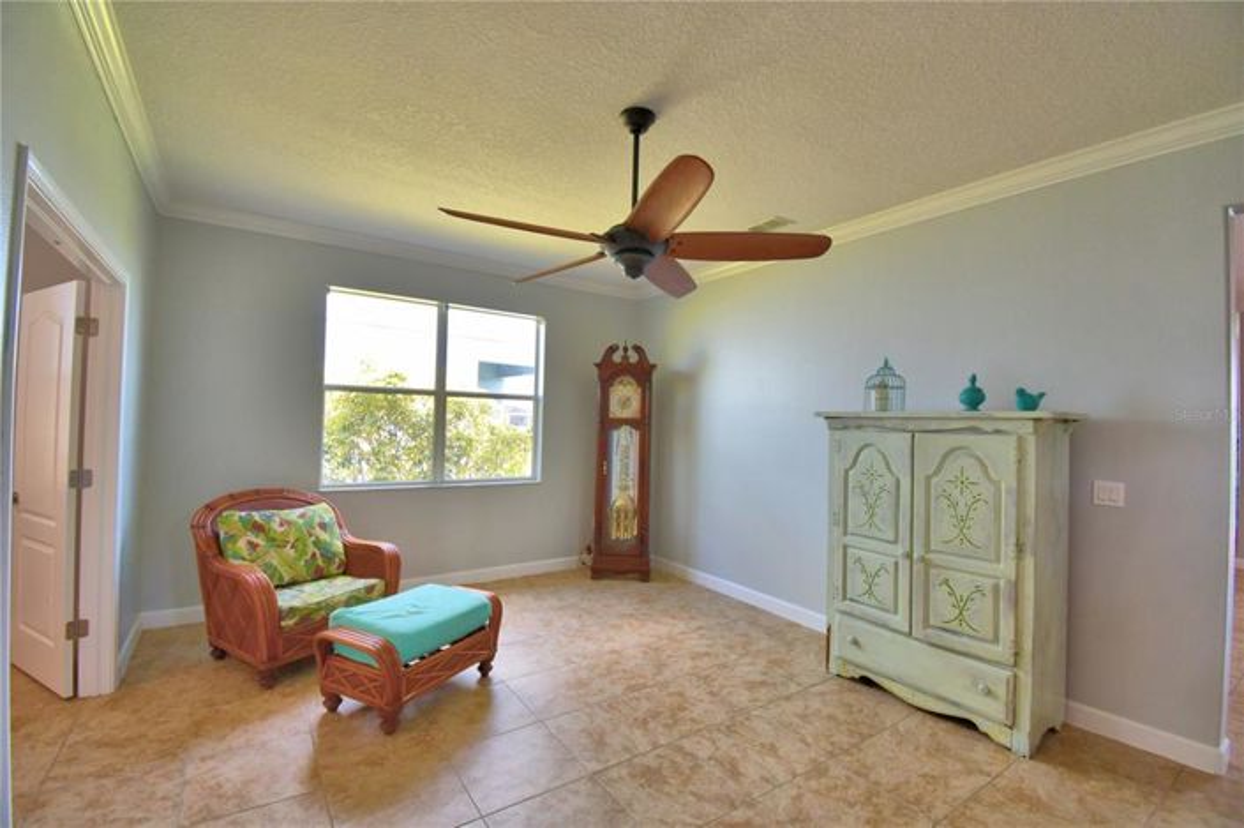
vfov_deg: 77.2
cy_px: 414
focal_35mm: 15
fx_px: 518
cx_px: 622
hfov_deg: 100.4
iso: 360
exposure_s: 1/125
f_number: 4.5
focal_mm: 10
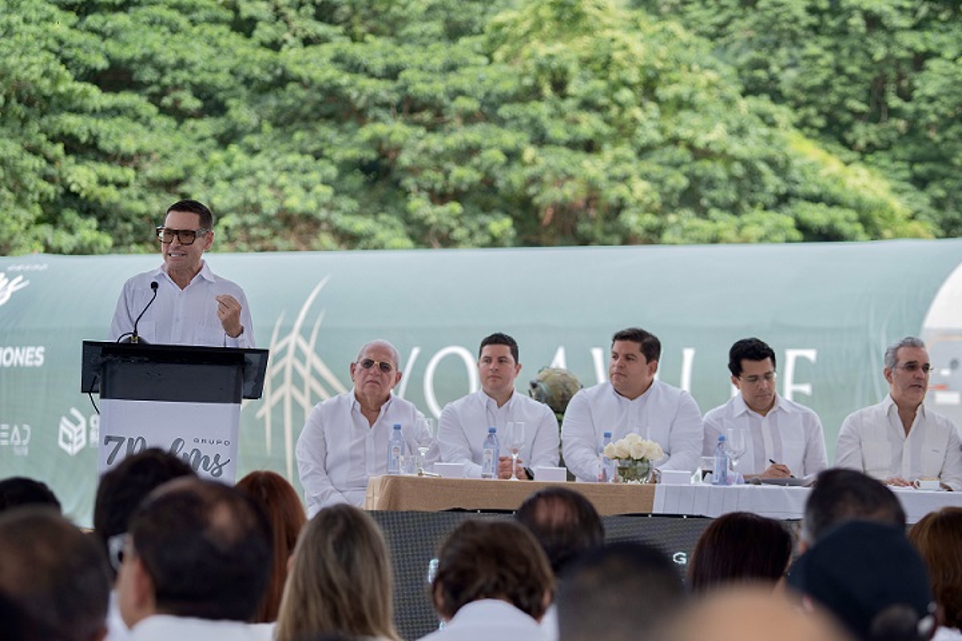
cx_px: 481
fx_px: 2752
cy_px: 320
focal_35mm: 103
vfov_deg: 13.3
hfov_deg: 19.8
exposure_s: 1/320
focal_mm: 103
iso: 200
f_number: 4
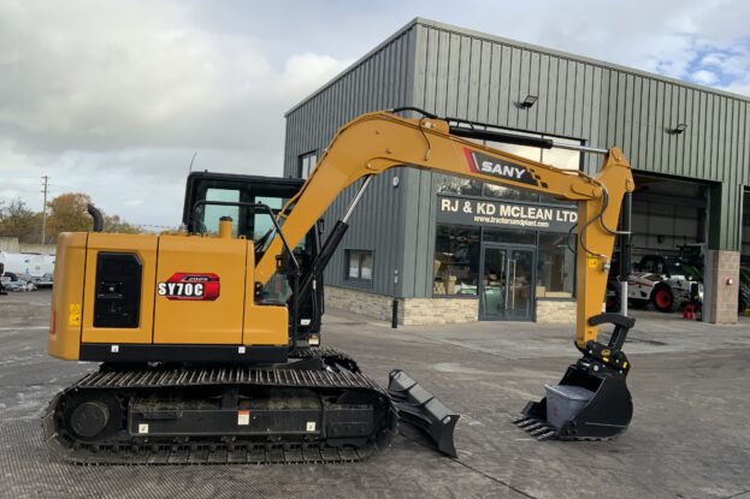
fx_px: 646
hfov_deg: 60.3
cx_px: 376
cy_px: 244
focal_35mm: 31
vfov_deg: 42.3
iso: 16
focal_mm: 3
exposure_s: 1/1342
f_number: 1.8
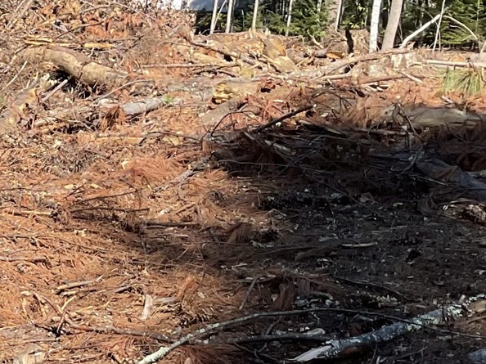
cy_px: 200
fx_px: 1403
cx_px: -341
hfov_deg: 16.9
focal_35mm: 100
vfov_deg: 14.8
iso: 16
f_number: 1.8
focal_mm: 3
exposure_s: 1/1055
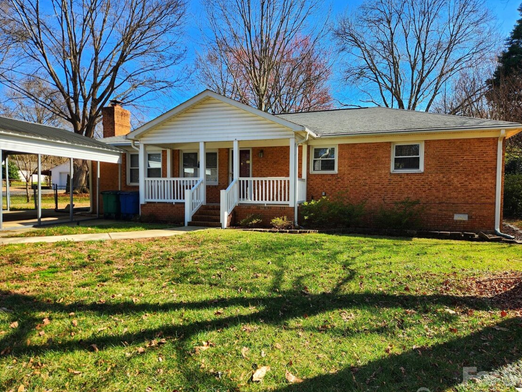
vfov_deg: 54.8
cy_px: 208
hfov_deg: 69.4
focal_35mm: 25
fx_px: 377
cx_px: 268
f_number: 1.8
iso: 20
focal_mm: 5.4
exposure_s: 1/624
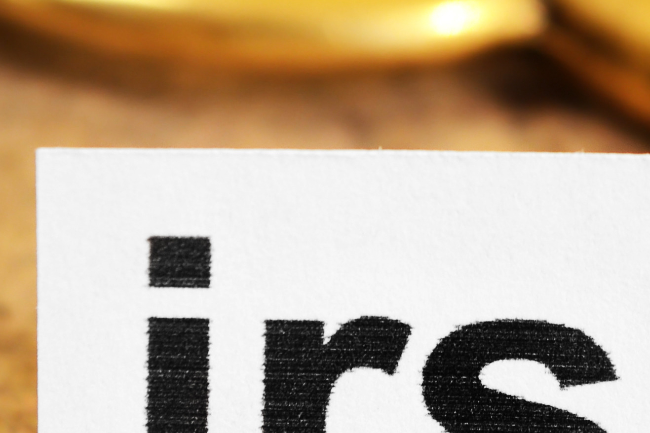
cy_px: 4
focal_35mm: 273
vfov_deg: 5.0
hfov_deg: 7.5
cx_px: 509
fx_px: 4929
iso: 100
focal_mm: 52
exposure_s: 3
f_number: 8
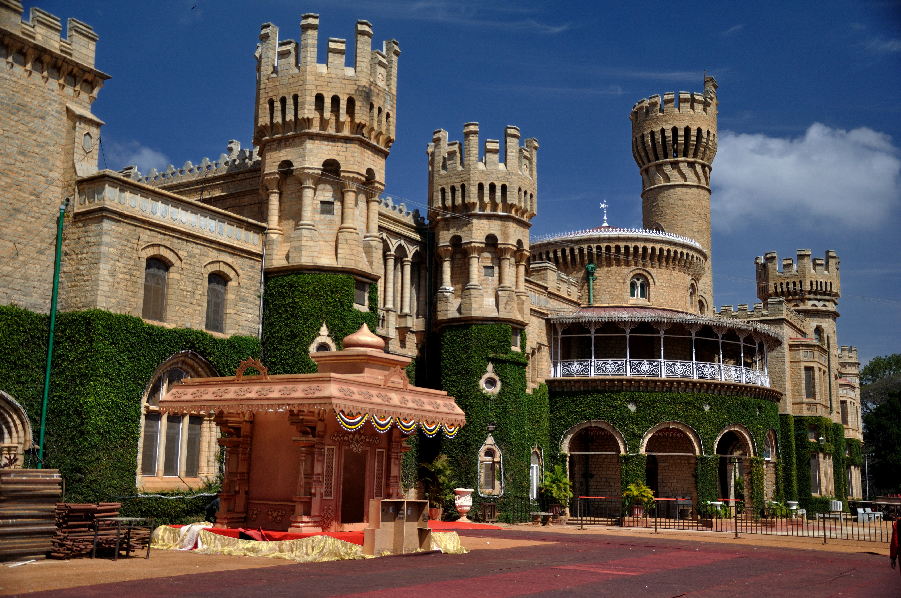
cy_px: 299
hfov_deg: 49.6
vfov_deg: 34.1
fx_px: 975
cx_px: 450
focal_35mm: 39
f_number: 4
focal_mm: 26
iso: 400
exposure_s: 1/1000
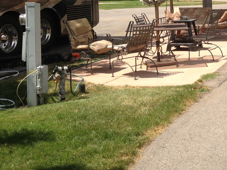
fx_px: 479
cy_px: 12
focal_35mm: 73
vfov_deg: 19.7
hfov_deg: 25.2
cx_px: 233
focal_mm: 4.13
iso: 50
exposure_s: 1/1290
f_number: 2.4
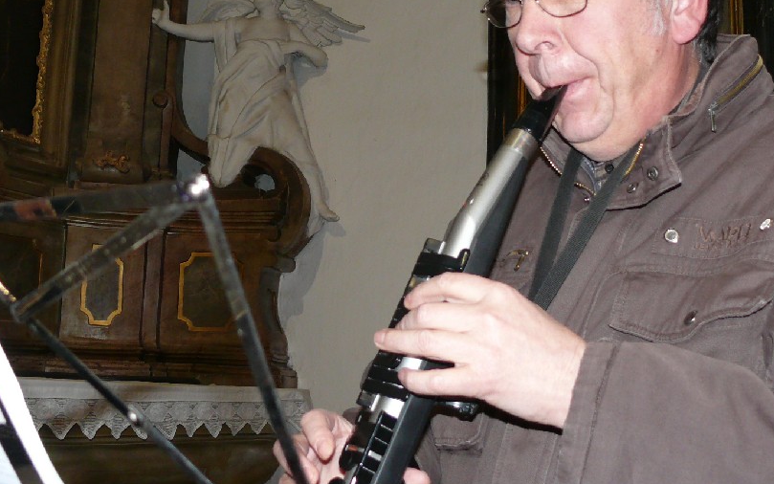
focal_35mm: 55
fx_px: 1160
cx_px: 383
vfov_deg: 23.4
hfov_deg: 36.9
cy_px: 137
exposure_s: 1/30
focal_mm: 7.4
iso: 200
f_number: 2.8
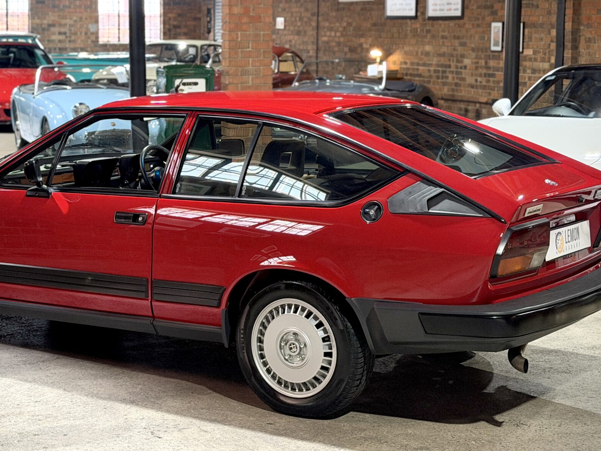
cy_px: 159
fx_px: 1355
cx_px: 221
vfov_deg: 18.9
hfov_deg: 24.9
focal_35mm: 78
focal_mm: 6.76
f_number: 1.78
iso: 250
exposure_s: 1/33
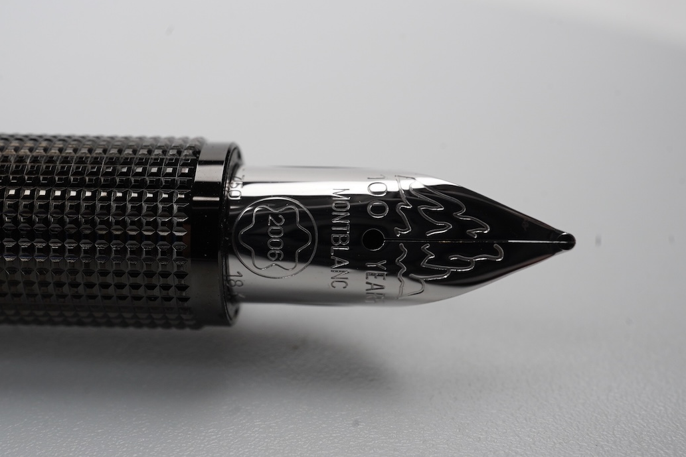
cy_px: 235
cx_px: 330
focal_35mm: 49
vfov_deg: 27.5
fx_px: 934
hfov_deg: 40.3
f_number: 22
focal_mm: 30
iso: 400
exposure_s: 1/100
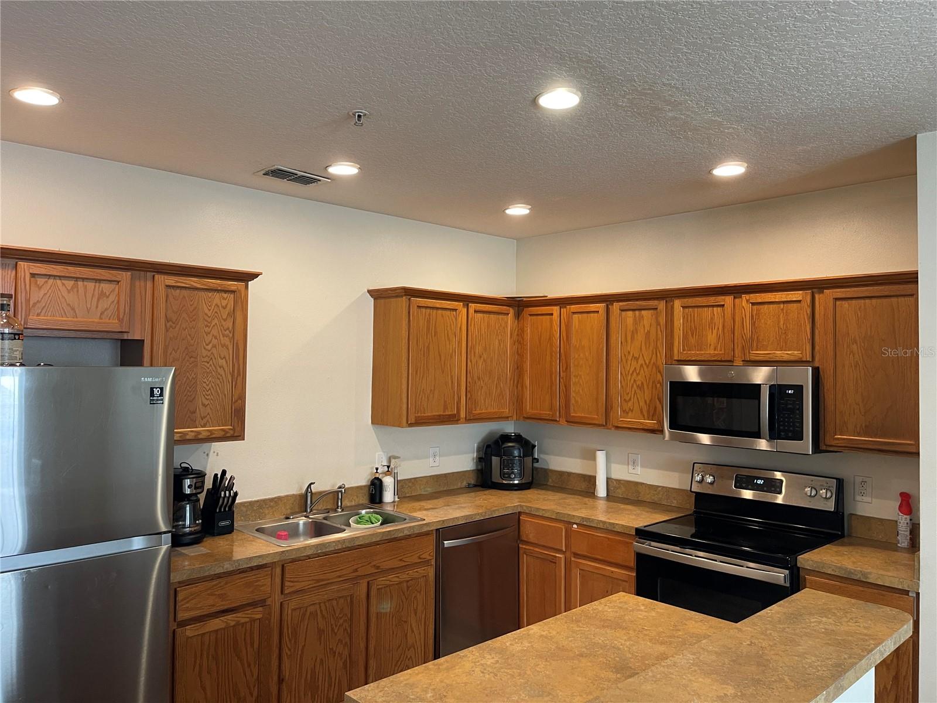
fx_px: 677
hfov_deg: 69.4
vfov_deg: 54.9
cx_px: 468
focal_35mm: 25
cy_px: 352
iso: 125
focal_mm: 5.1
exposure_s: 1/60
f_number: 1.6
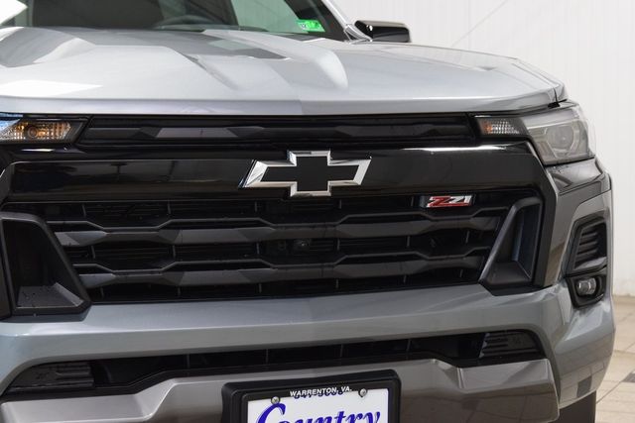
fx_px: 1482
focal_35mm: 84
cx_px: 318
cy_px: 212
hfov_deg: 24.2
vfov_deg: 16.3
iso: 1600
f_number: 7.1
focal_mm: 56
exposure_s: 1/30
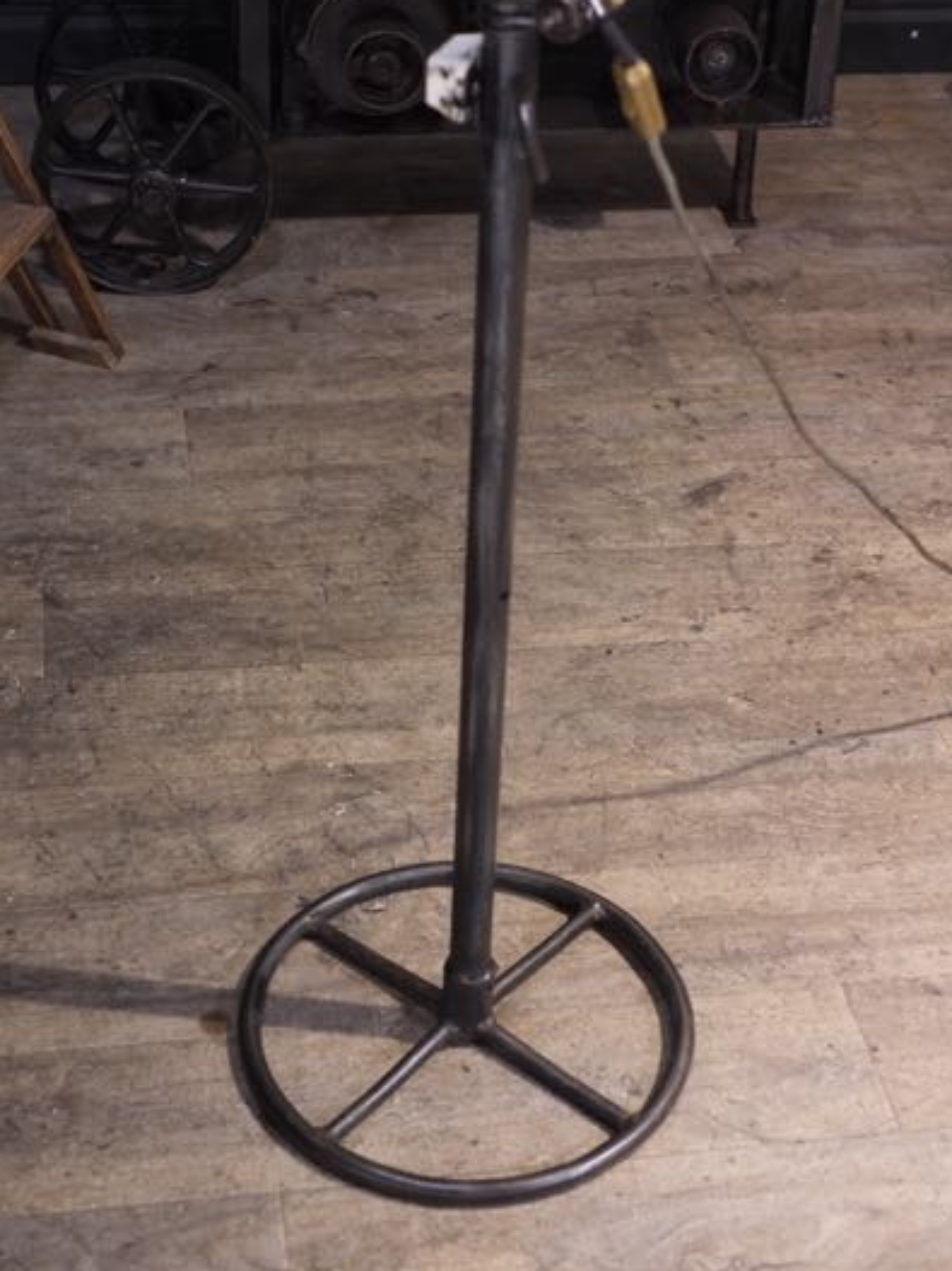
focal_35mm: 58
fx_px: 2128
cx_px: 477
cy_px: 632
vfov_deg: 33.2
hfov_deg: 25.2
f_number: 3.6
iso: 2500
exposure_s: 1/125
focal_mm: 35
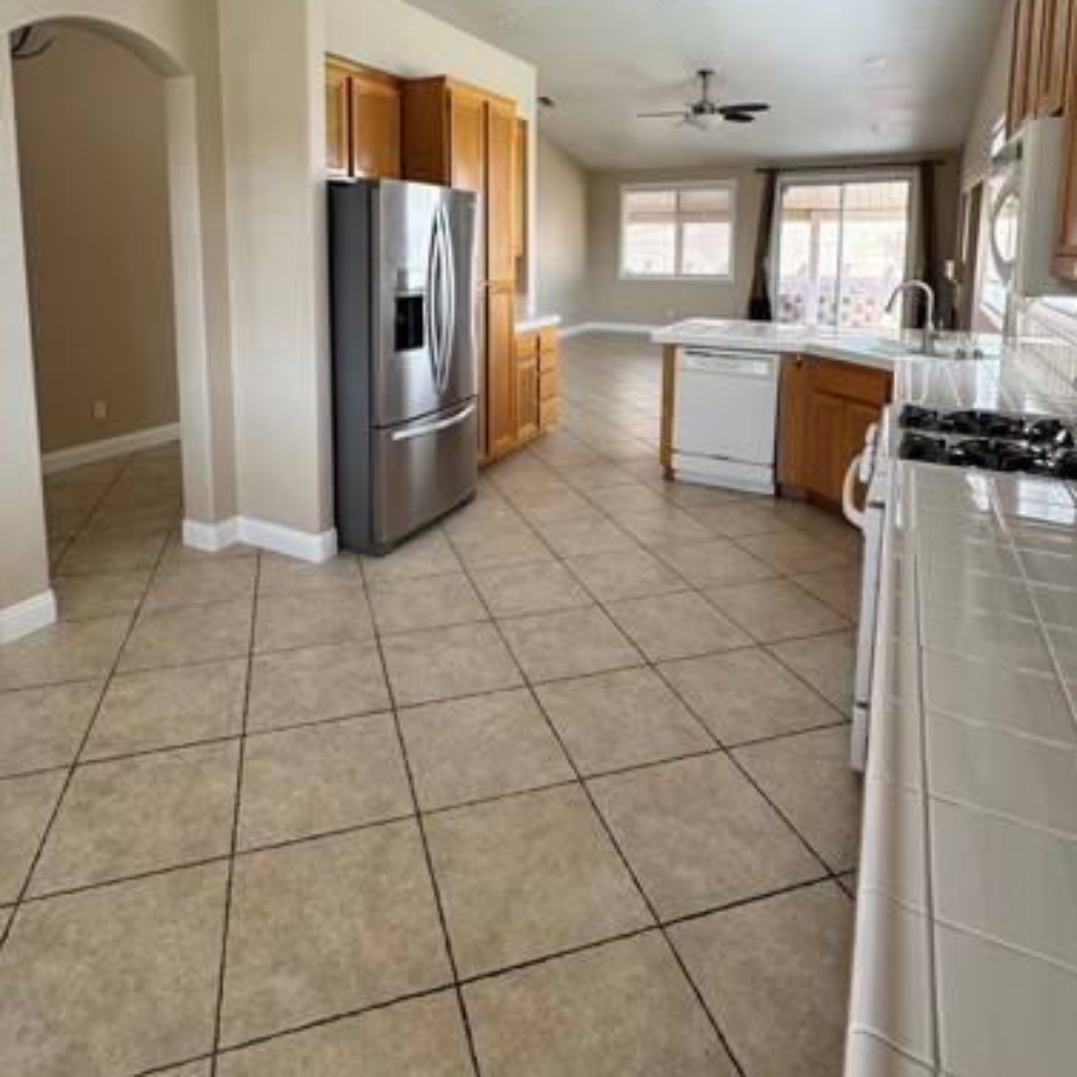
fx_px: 739
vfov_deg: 69.2
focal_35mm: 21
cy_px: 326
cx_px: 500
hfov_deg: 72.0
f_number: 2.2
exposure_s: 1/99
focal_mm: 2.22
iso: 64
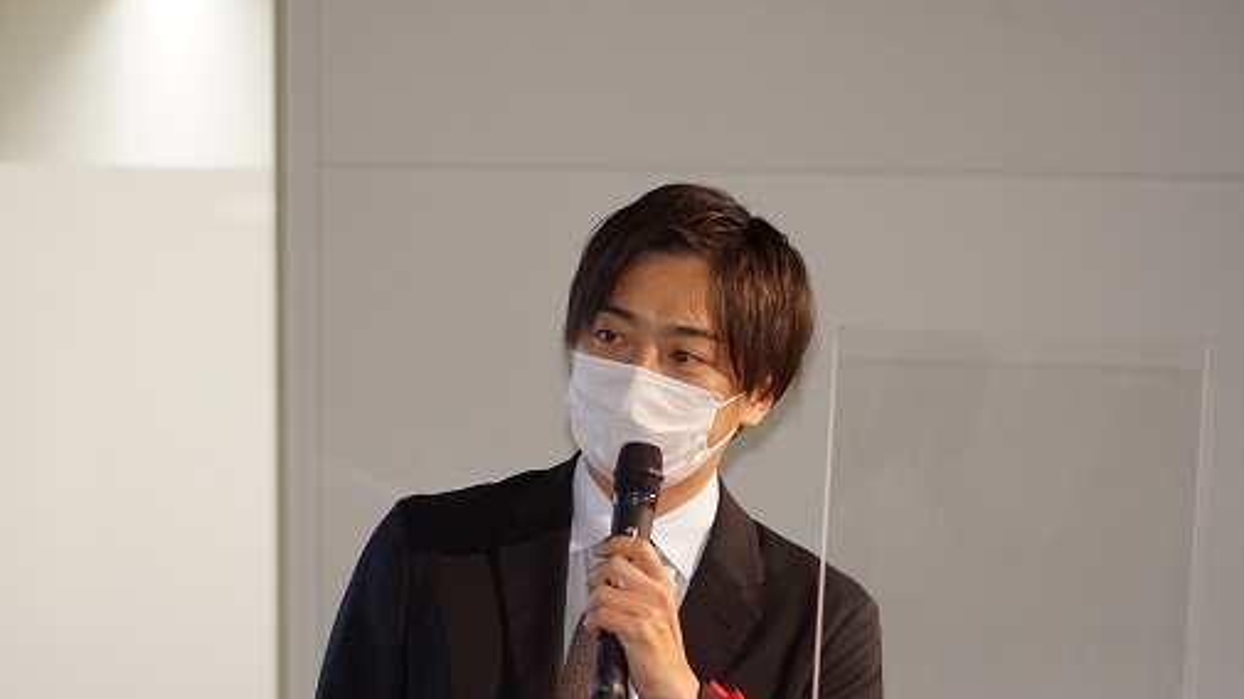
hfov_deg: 6.8
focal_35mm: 316
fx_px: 10423
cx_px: 623
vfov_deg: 3.8
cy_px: 393
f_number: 5.6
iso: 1250
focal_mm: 200
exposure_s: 1/160
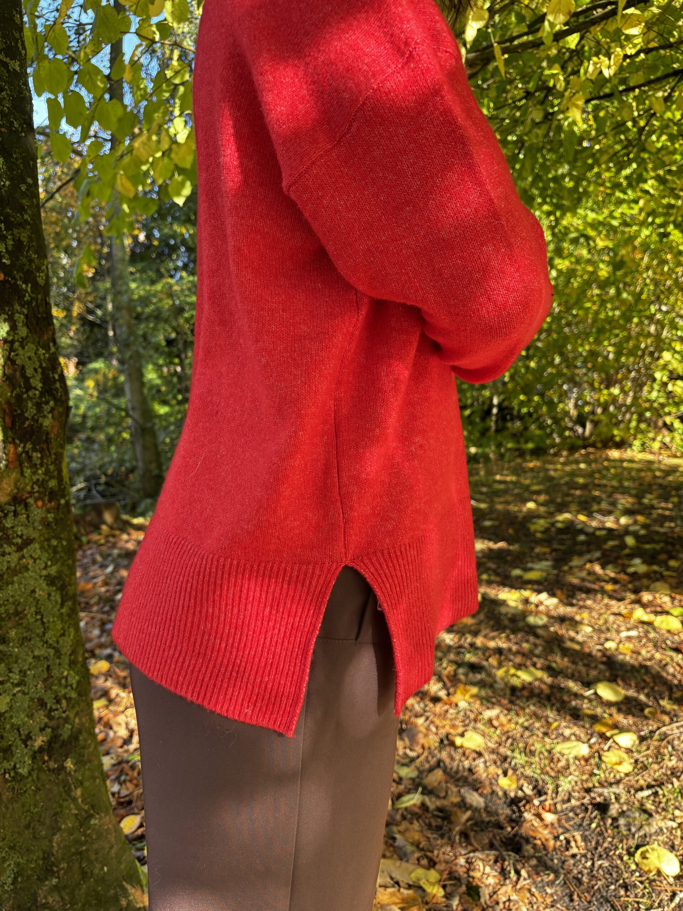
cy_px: 456
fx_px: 684
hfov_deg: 53.1
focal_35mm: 26
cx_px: 342
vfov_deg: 67.3
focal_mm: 5.96
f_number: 1.6
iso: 64
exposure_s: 1/121
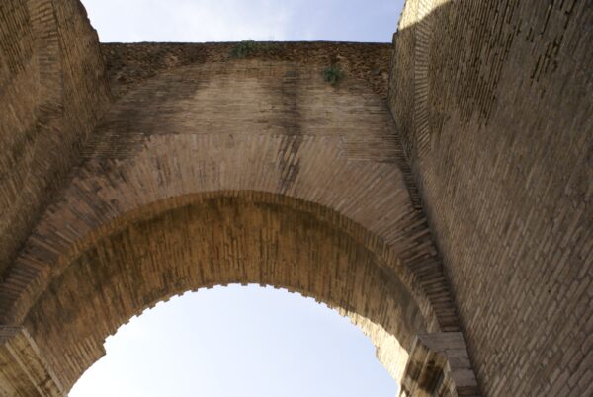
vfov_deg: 48.1
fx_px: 445
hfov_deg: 67.3
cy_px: 198
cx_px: 296
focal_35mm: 27
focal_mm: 18
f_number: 8
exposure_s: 1/80
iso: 100
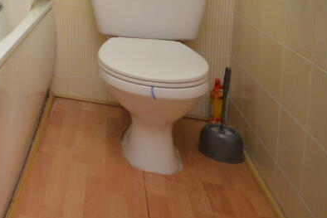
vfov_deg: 30.2
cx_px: -87
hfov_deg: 35.6
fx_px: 354
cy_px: -30
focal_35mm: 39
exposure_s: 1/60
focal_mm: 10
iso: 1100
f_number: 4
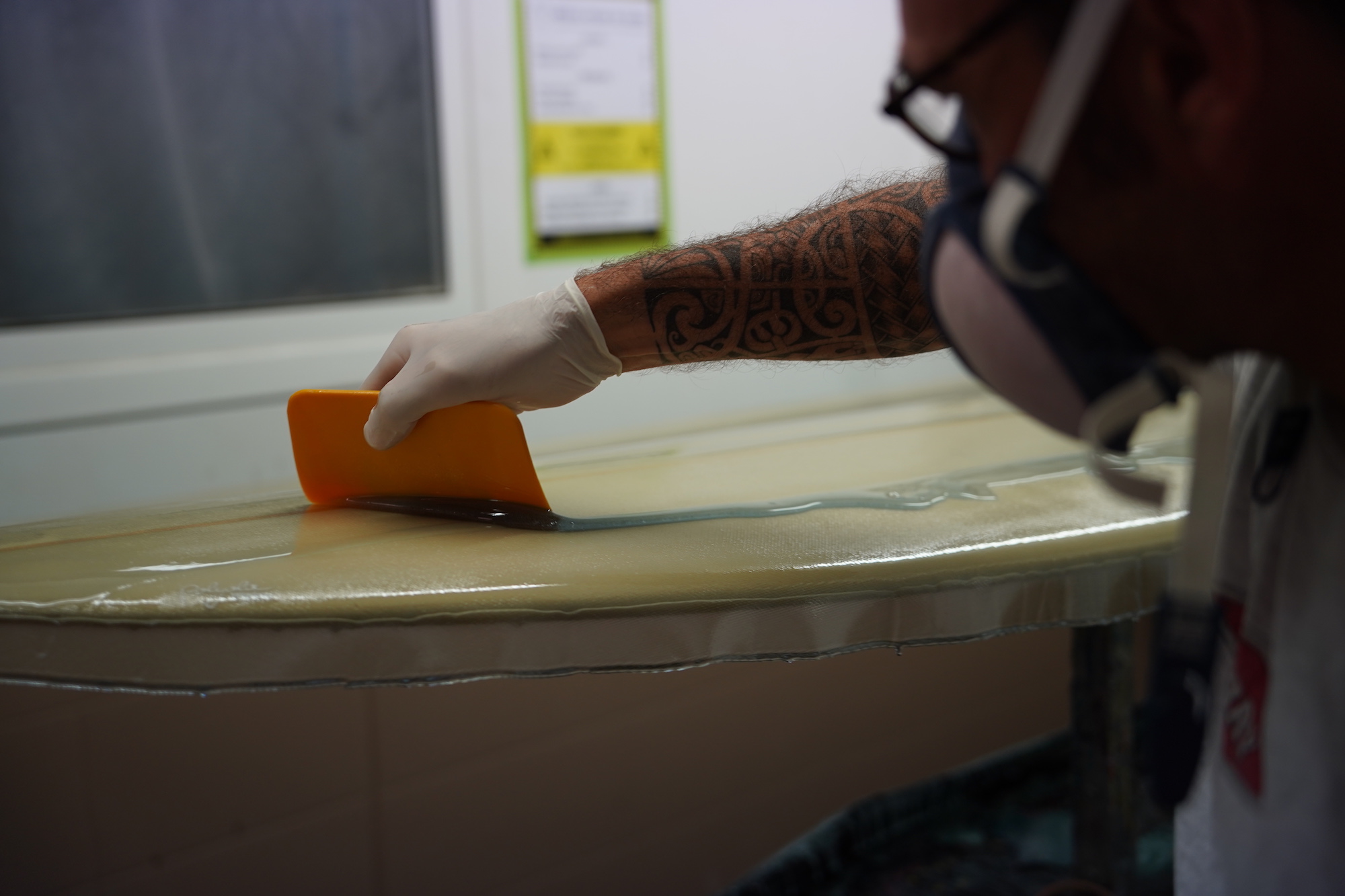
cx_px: 672
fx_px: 1677
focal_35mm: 45
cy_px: 448
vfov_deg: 29.9
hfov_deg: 43.7
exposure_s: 1/250
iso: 400
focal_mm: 44.9
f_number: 2.8
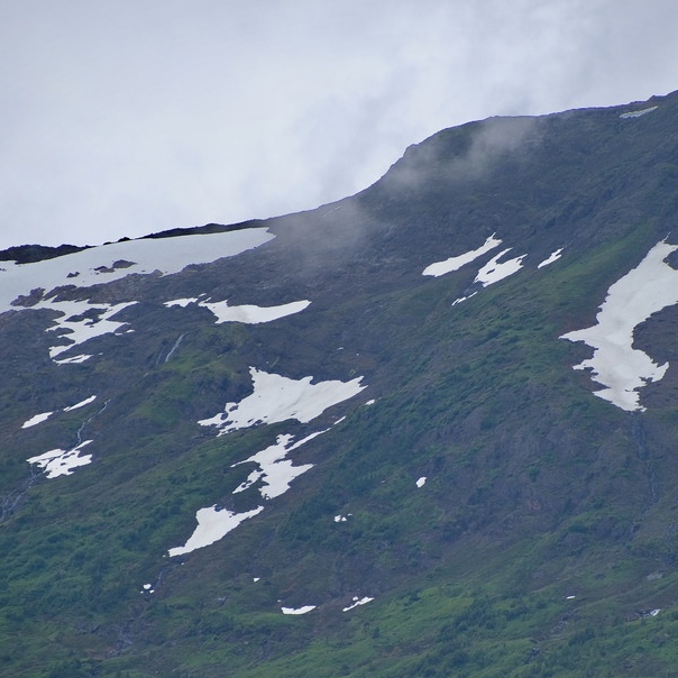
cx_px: 451
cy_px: 392
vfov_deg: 3.2
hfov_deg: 3.2
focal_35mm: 540
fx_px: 11966
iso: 280
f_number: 5.6
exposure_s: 1/640
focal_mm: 300
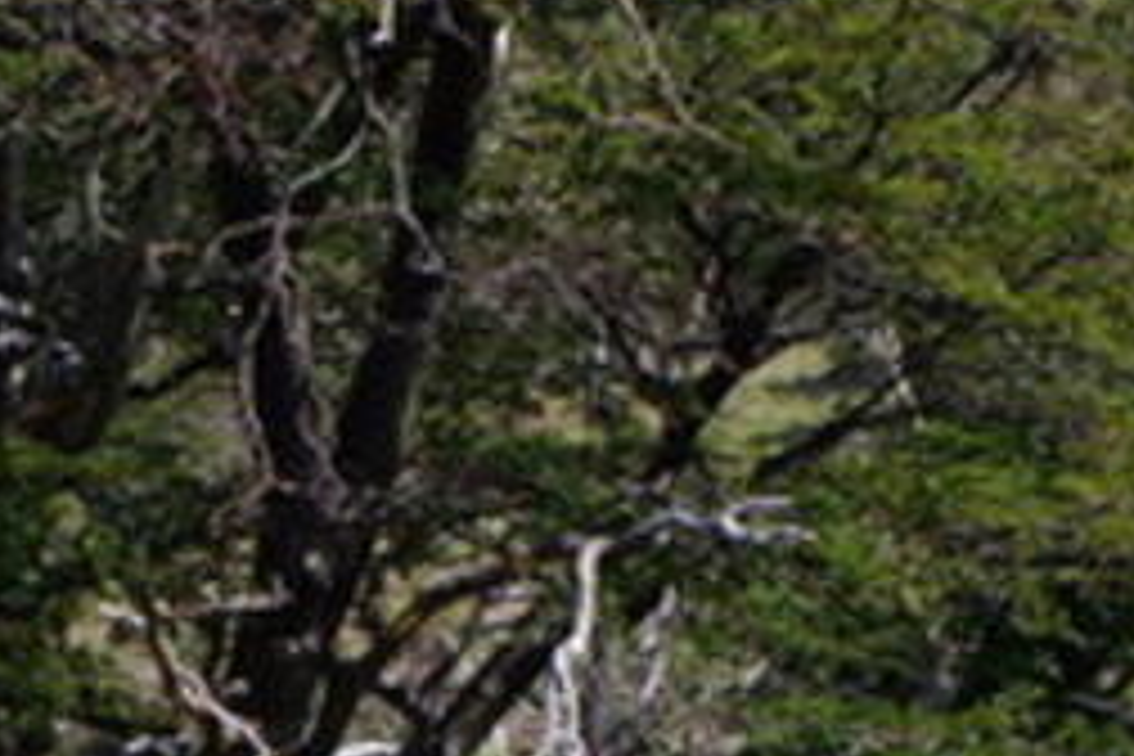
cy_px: -1159
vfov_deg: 6.1
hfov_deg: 9.3
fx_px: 6803
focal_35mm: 216
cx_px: 1611
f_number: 13
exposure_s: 1/125
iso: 100
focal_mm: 23
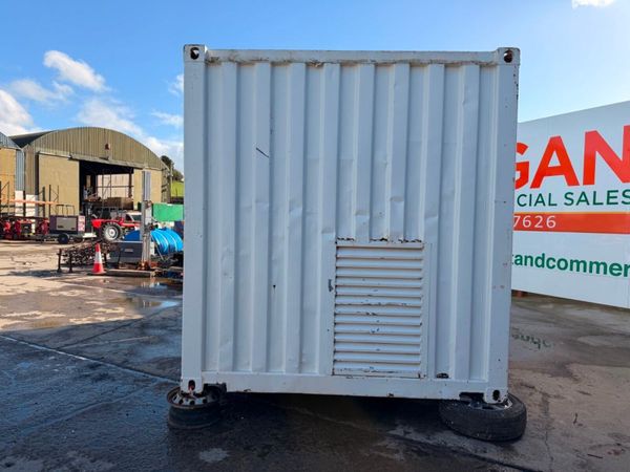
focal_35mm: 24
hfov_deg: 71.6
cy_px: 236
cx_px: 315
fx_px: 437
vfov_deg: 56.8
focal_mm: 6.76
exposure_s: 1/3021
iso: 100
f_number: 1.78
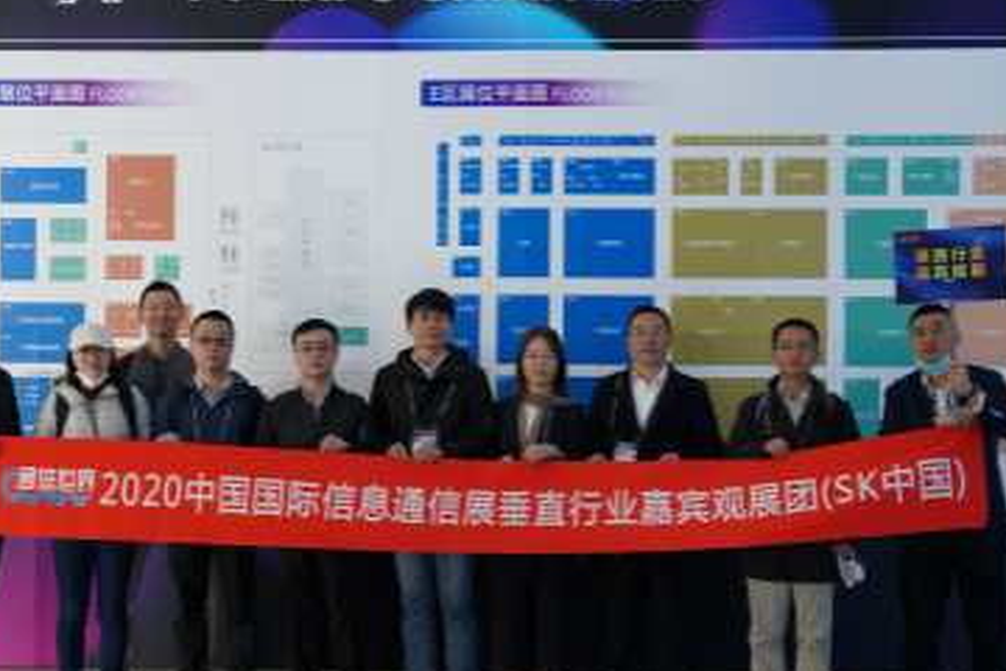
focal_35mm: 52
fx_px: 1453
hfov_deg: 38.2
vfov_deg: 26.0
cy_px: 366
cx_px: 514
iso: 3200
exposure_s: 1/160
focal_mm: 36
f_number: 4
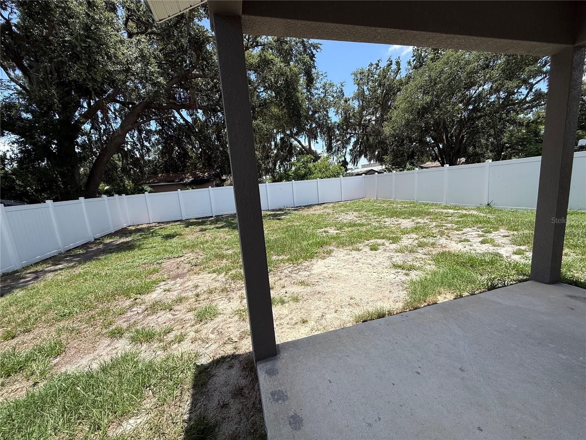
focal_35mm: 14
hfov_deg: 102.1
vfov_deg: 85.7
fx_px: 237
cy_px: 220
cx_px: 293
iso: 50
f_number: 2.2
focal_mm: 2.22
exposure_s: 1/1745
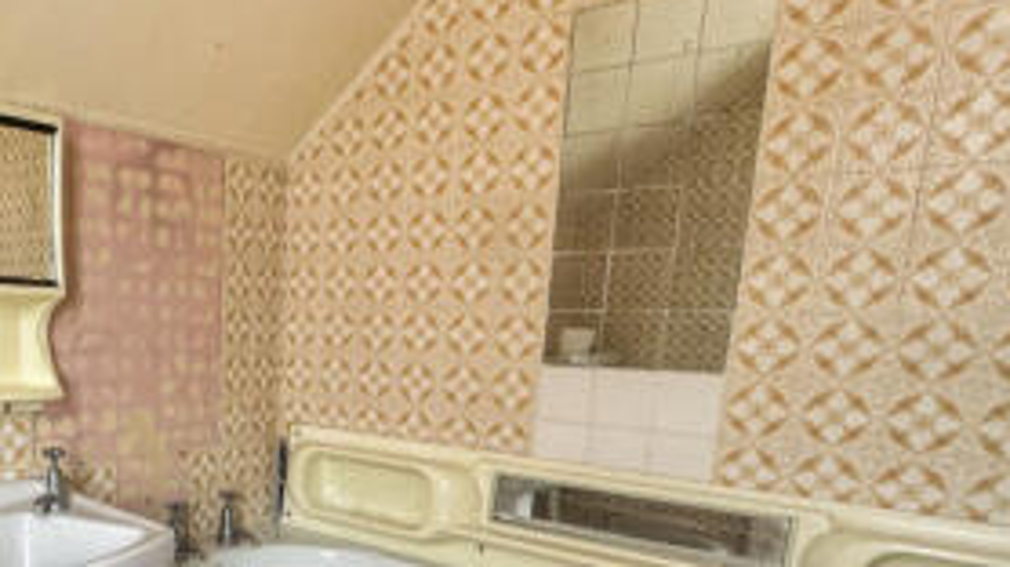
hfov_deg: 56.2
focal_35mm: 32
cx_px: 187
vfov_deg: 34.9
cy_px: 489
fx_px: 857
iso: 100
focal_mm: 2.22
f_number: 2.2
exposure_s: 1/100
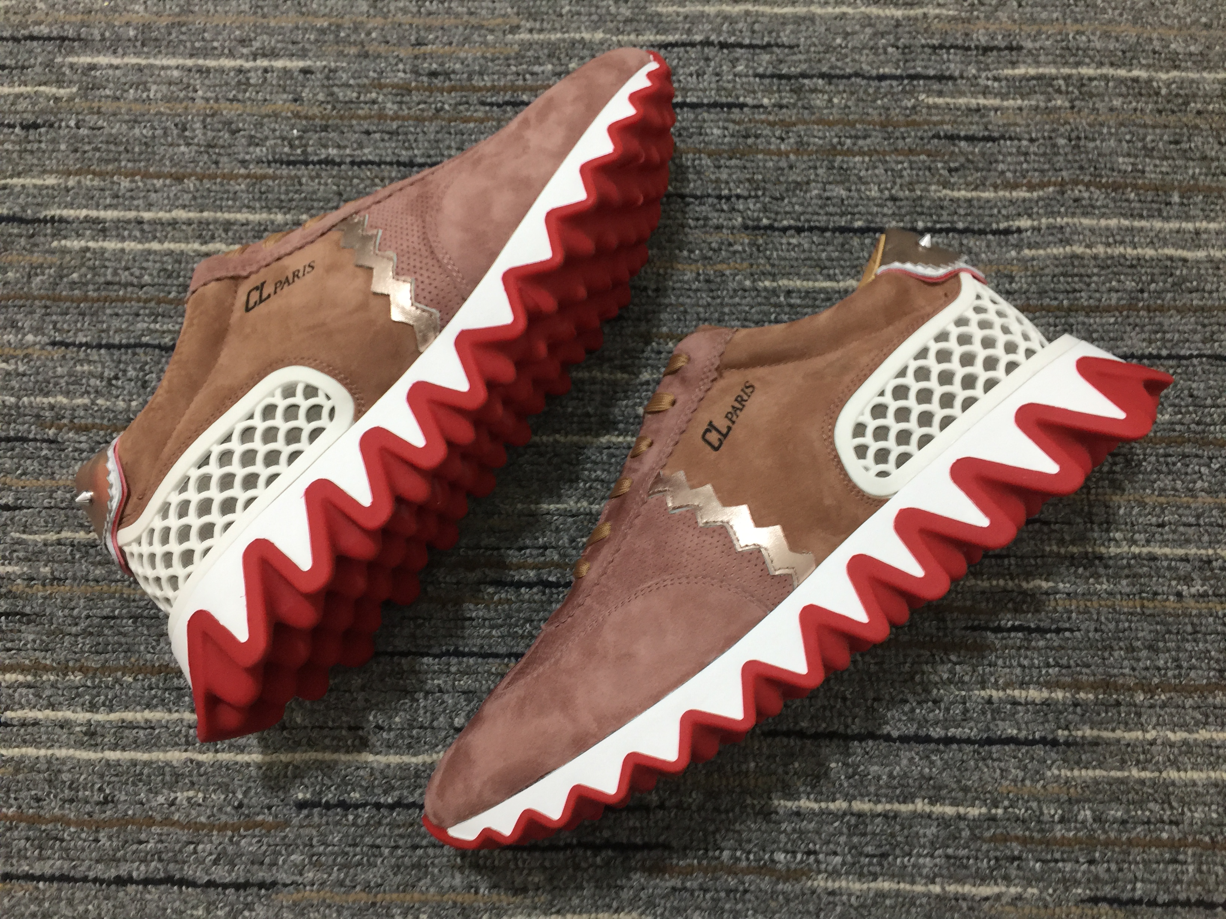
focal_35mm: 29
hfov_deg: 61.7
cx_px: 613
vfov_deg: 48.2
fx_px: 1027
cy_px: 460
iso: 50
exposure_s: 1/17
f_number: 2.2
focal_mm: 4.15
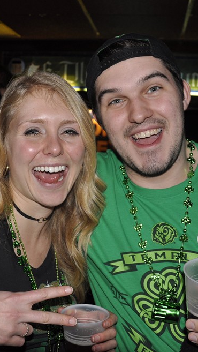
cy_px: 175
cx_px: 74
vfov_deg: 47.3
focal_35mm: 43
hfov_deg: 27.6
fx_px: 401
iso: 400
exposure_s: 1/60
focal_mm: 18
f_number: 3.5
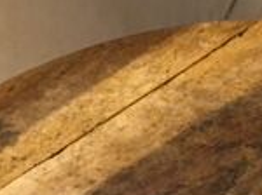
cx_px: 318
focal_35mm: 124
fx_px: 937
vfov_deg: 11.1
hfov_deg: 15.3
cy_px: 355
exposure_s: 1/33
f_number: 2.2
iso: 200
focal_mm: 4.15
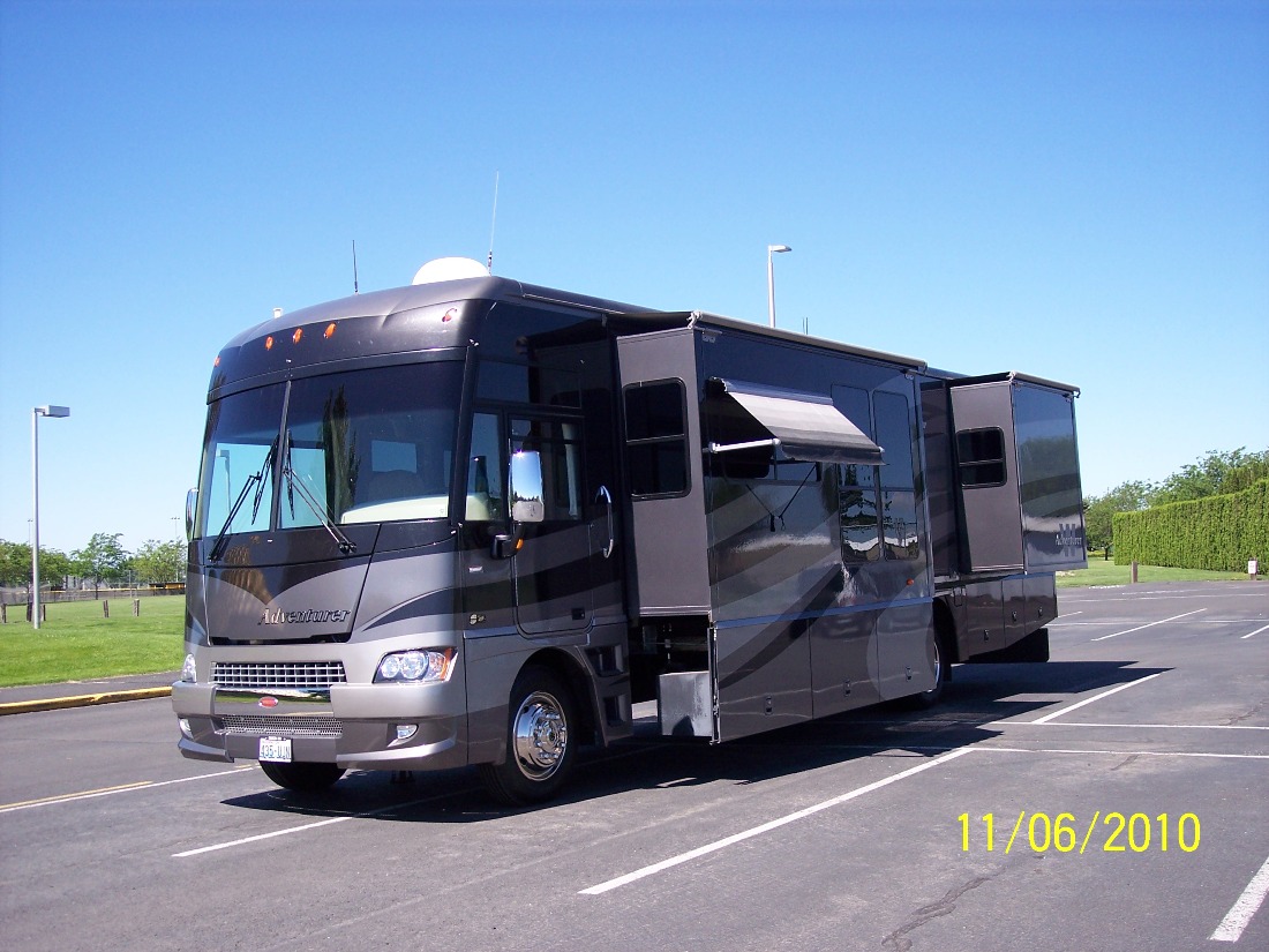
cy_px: 476
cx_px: 634
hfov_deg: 47.9
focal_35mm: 39
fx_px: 1430
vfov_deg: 36.8
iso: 100
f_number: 3.4
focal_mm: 8
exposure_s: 1/500
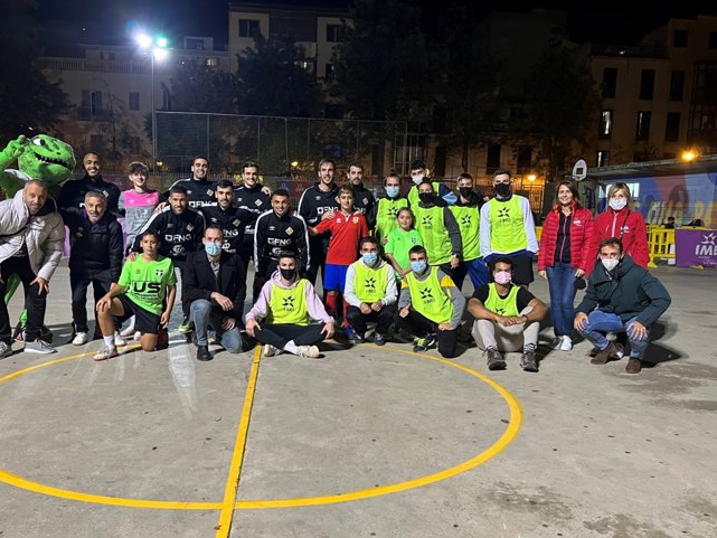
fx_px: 580
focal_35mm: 28
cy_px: 274
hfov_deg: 63.4
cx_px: 340
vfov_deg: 49.8
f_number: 1.5
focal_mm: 5.7
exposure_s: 1/50
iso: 200
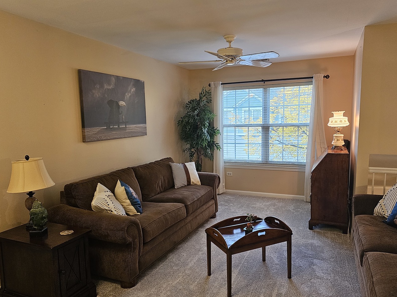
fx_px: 298
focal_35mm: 26
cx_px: 210
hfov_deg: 67.3
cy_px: 151
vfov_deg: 53.0
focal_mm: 6.3
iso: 320
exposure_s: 1/120
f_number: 1.7
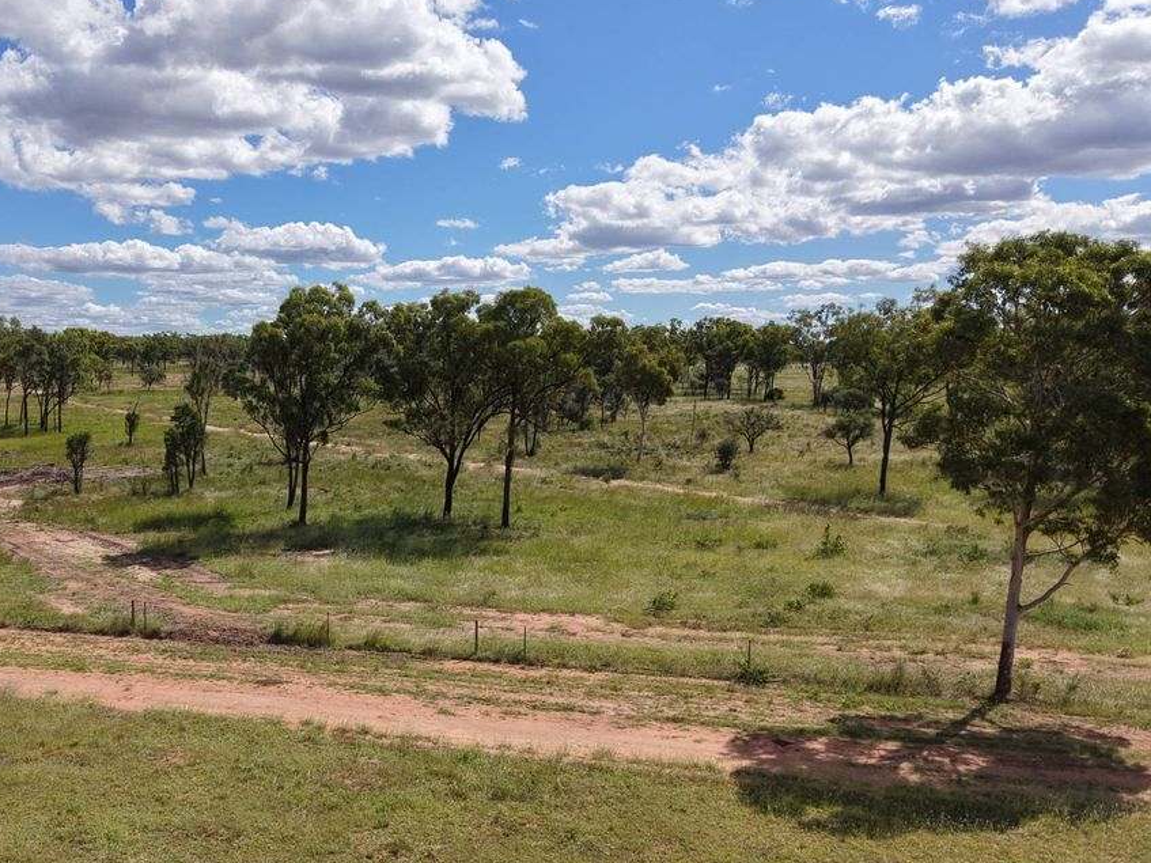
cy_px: 485
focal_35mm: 34
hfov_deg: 52.4
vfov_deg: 41.7
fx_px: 1130
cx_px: 337
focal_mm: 8.67
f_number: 1.8
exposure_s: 1/6000
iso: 210
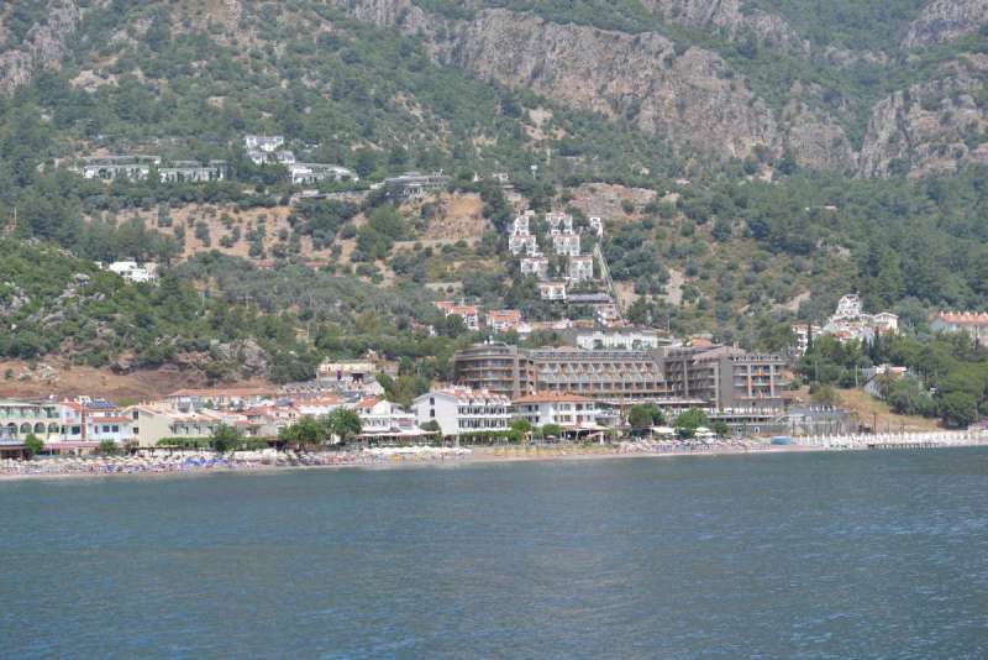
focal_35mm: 70
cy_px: 330
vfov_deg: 19.5
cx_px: 494
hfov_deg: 28.8
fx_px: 1922
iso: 100
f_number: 6.3
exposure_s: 1/160
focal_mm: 70
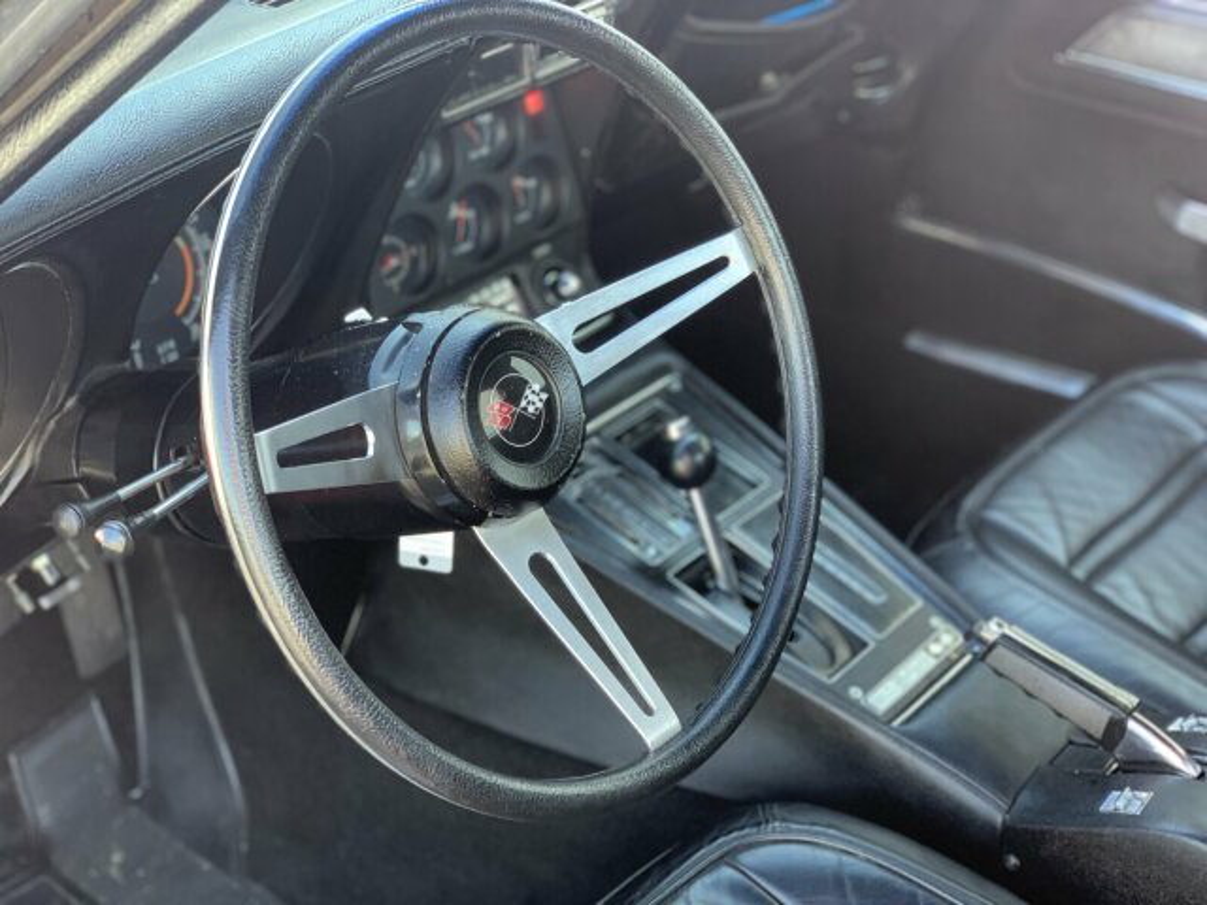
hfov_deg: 36.8
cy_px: 452
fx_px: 1813
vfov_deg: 28.0
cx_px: 604
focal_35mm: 52
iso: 125
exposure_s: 1/74
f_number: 2.4
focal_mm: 6
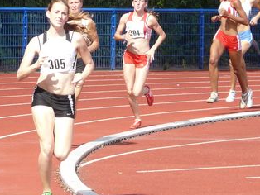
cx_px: 56
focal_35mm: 444
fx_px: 3337
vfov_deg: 3.4
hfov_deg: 4.5
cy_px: 109
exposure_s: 1/500
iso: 100
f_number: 3.6
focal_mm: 35.9
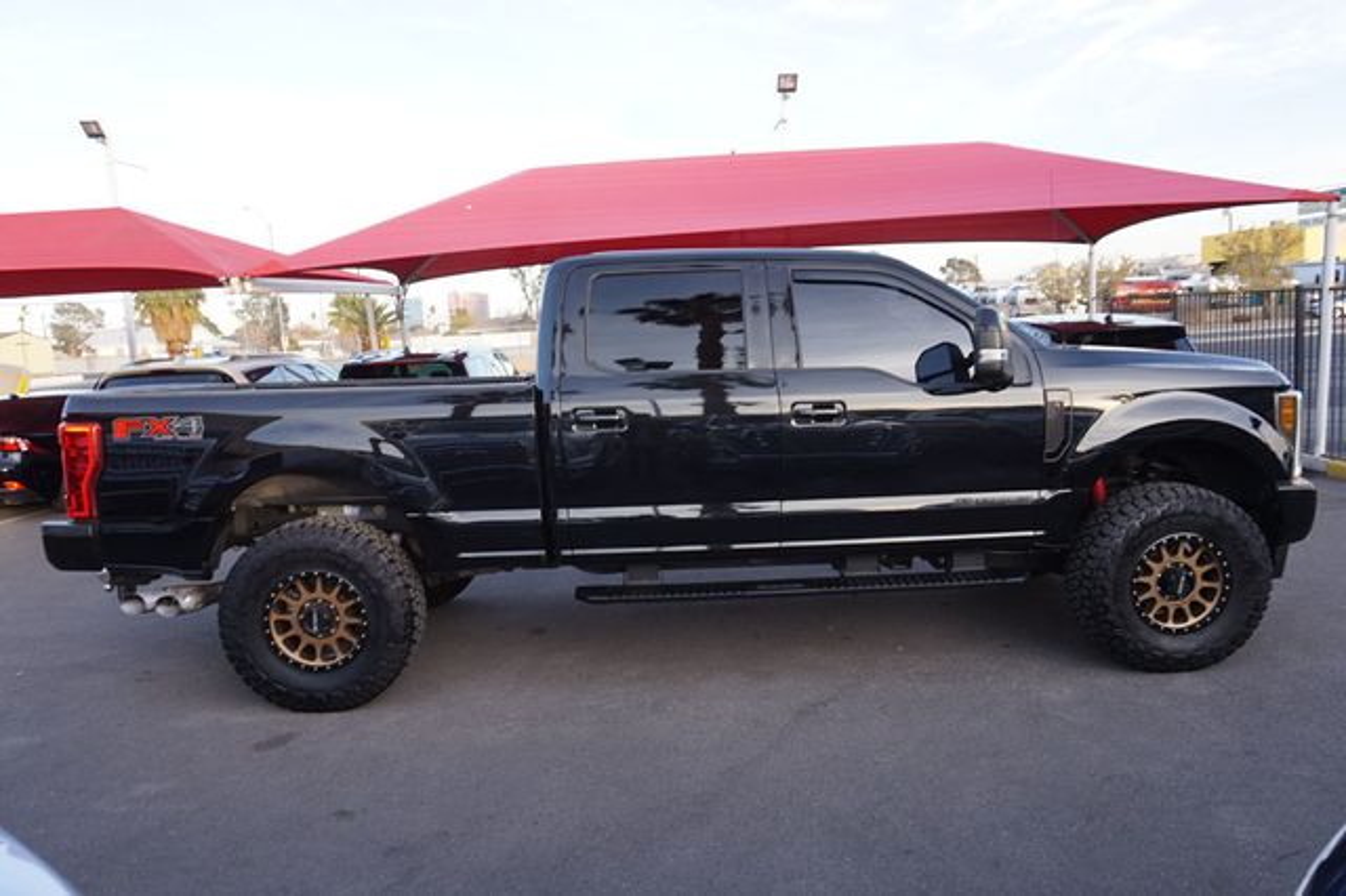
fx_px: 897
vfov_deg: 53.1
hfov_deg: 73.8
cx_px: 673
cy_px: 448
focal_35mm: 24
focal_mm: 16
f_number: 5
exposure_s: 1/80
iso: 100
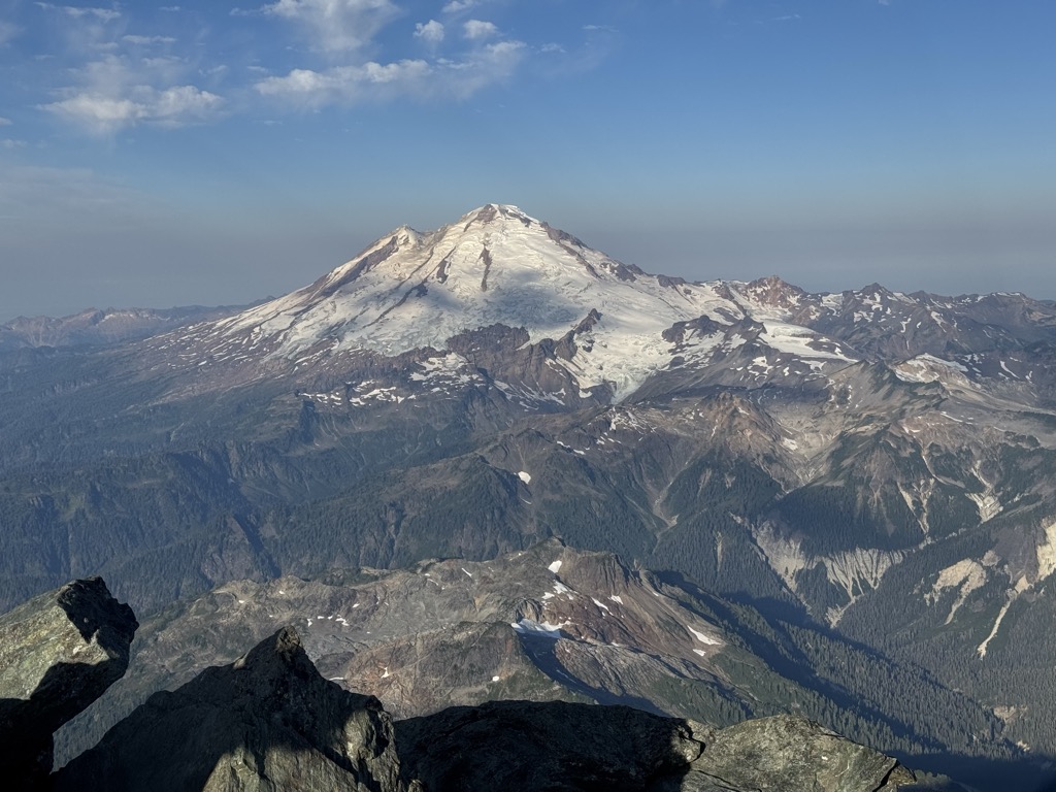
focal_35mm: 48
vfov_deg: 30.3
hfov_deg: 39.7
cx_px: 528
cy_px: 396
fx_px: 1464
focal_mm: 6.76
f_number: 1.78
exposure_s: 1/7937
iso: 64
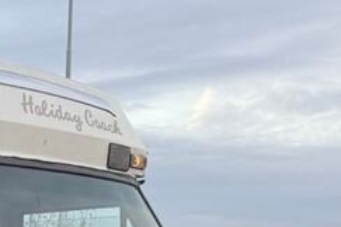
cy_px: 468
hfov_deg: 18.2
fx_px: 995
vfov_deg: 11.6
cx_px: -91
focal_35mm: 105
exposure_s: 1/193
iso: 80
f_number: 1.78
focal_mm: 6.76
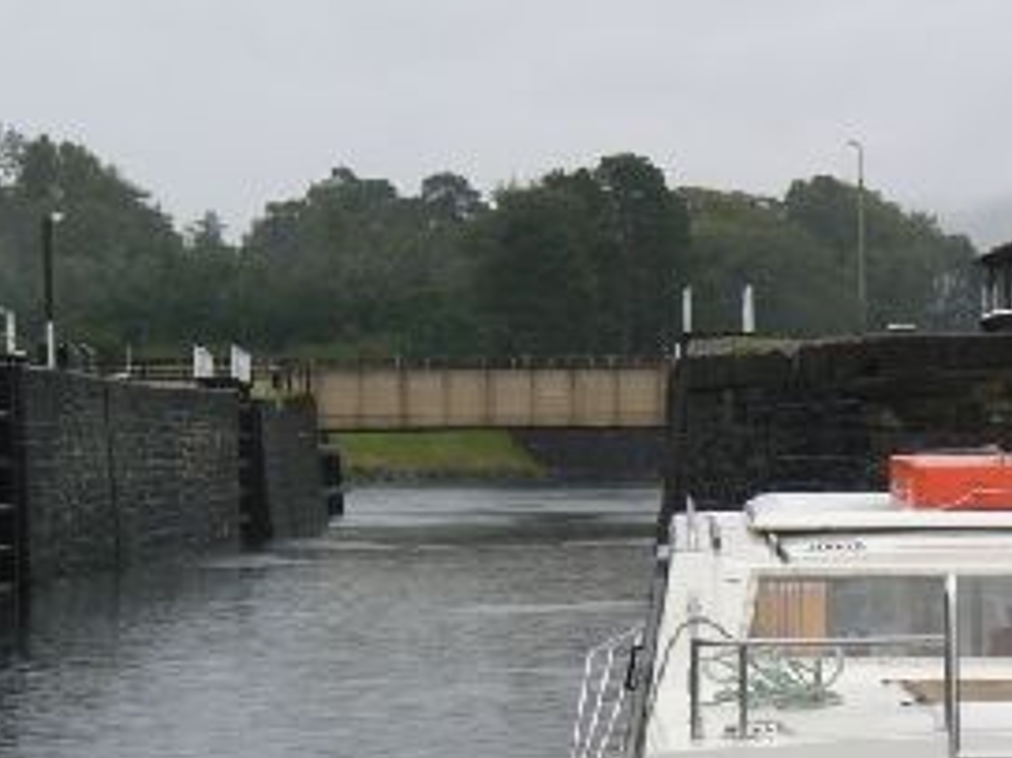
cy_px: 444
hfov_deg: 12.2
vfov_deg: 9.2
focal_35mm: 162
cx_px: 523
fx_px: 4734
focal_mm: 20.3
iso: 80
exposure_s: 1/100
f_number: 5.6
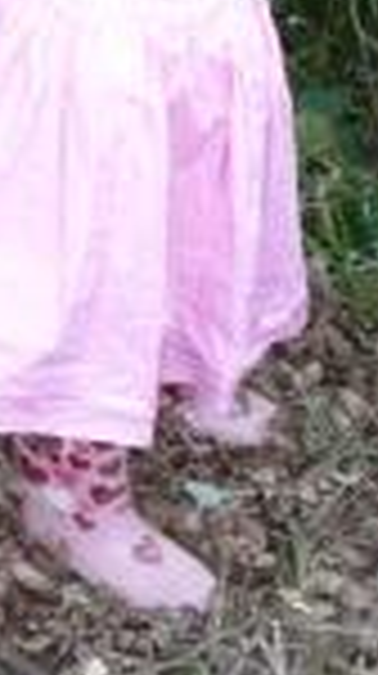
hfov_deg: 10.2
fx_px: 2038
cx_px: -234
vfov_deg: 18.0
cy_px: -108
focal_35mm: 114
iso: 100
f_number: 2.8
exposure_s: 1/40
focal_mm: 5.2
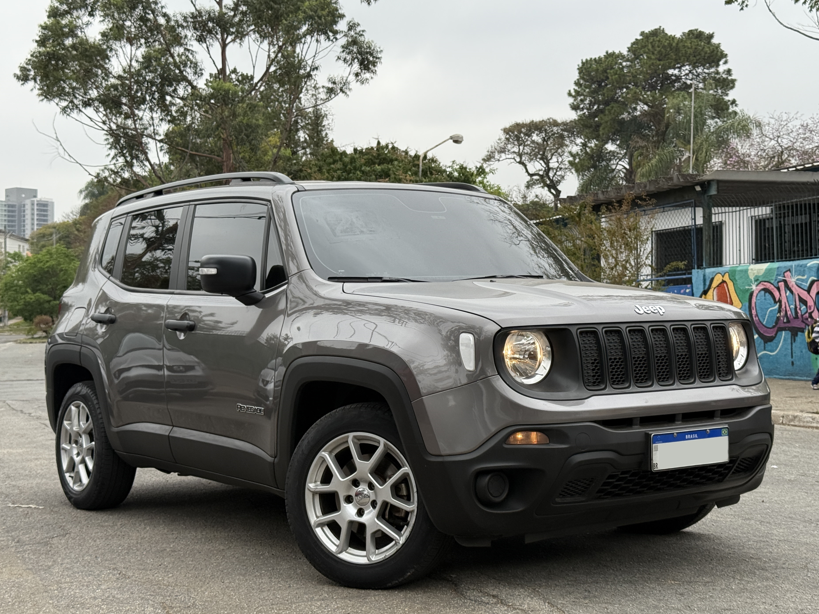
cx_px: 417
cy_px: 296
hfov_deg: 36.8
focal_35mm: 52
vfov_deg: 28.0
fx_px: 1230
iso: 64
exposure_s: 1/1608
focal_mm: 6.76
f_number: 1.78
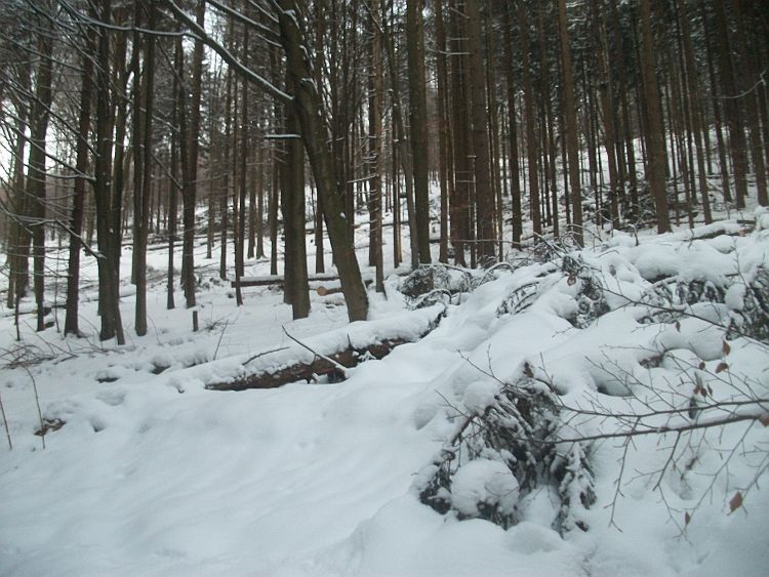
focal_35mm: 31
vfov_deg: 45.5
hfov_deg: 58.3
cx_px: 384
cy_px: 288
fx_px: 689
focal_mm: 5.7
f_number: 2.9
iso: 200
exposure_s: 1/19.1
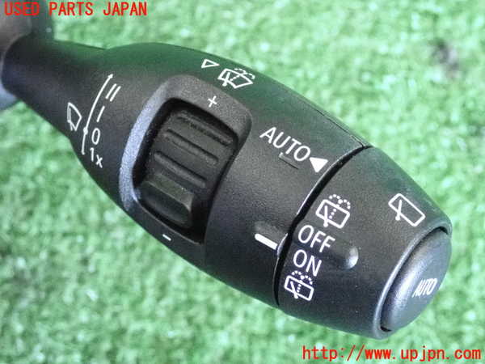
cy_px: 182
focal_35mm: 82
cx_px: 242
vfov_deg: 18.0
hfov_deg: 23.8
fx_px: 1149
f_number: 4.3
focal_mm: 14.62
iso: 6400
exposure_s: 1/125
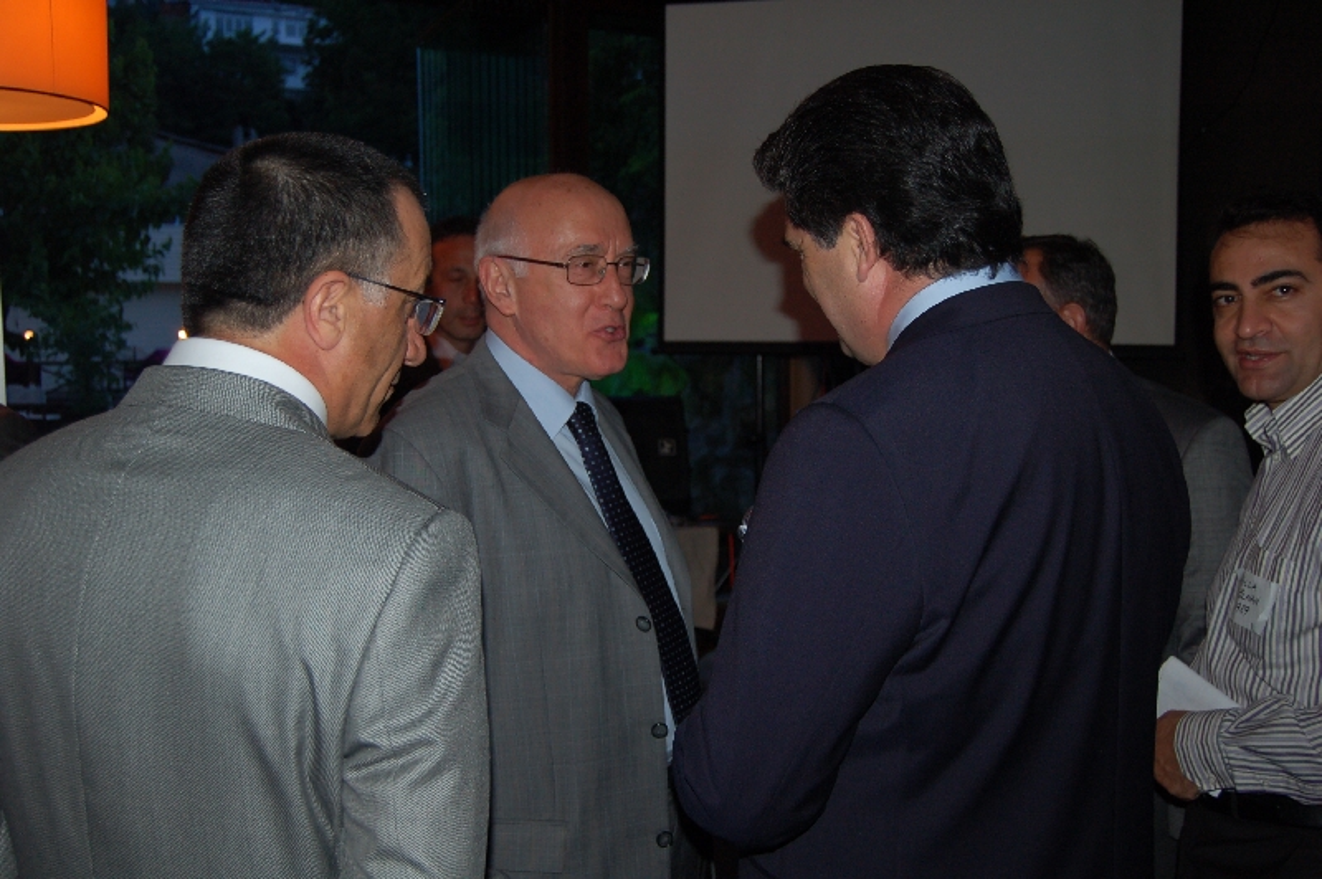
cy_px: 440
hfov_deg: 53.2
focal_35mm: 36
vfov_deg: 36.8
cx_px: 661
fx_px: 1321
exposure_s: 1/60
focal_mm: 24
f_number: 4
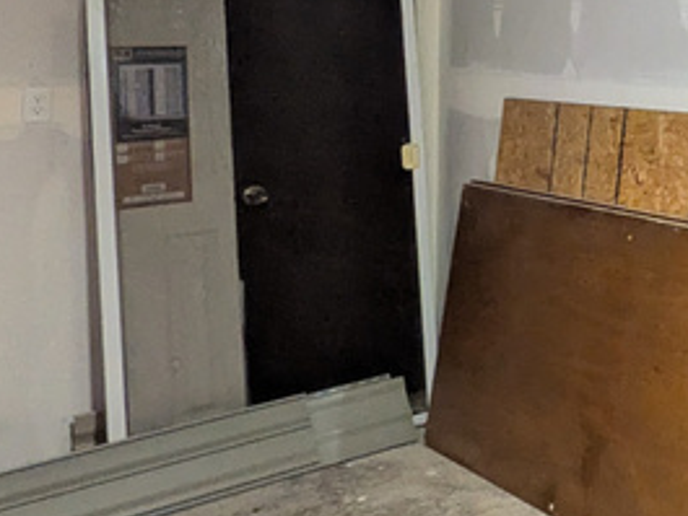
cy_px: 31
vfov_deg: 26.0
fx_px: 1074
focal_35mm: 54
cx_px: 1044
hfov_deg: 25.9
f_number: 2.2
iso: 322
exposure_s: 1/30
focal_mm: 1.83
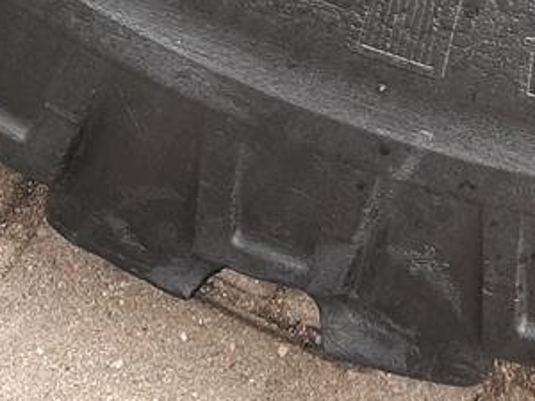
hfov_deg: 17.1
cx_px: 792
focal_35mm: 104
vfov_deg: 14.0
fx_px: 1607
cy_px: -27
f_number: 1.7
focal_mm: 3.93
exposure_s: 1/100
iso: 80
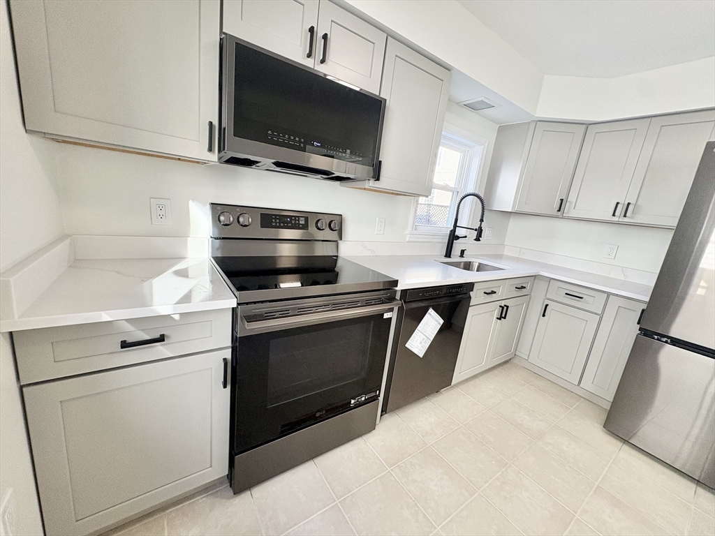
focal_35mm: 14
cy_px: 268
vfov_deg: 85.7
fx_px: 289
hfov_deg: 102.1
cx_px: 358
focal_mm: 2.22
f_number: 2.2
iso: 160
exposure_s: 1/120
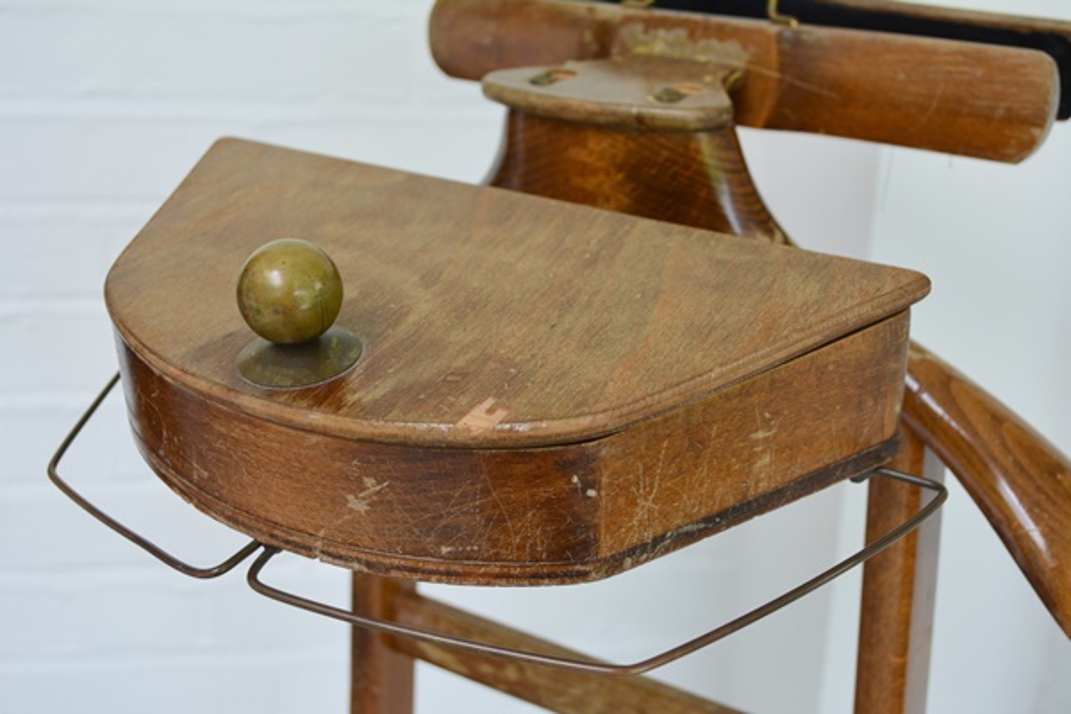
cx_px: 536
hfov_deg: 41.1
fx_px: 1428
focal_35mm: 48
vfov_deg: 28.1
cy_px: 357
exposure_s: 1/125
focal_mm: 32
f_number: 5.6
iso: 360
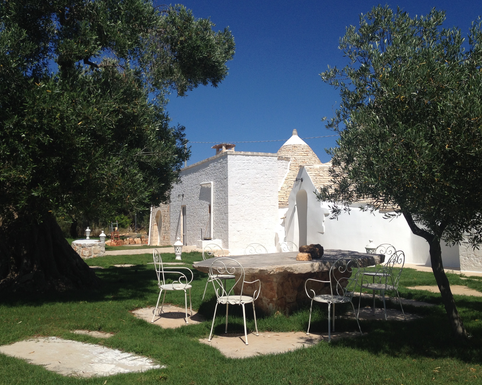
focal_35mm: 37
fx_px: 528
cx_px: 237
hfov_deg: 49.1
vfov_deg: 40.1
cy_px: 191
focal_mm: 4.28
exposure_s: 1/3067
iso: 50
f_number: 2.4
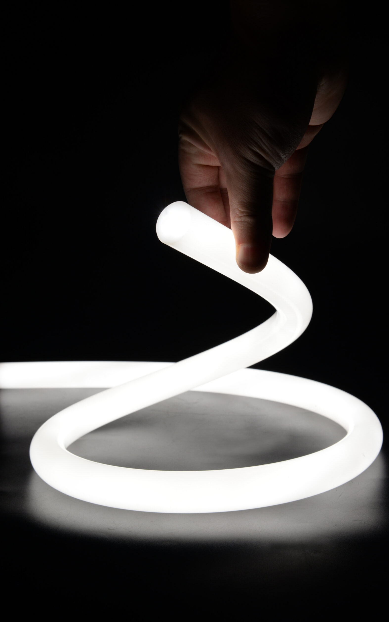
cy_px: 307
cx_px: 195
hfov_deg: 24.9
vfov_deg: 38.9
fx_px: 882
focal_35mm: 52
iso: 500
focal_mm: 50
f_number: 14
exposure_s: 1/100
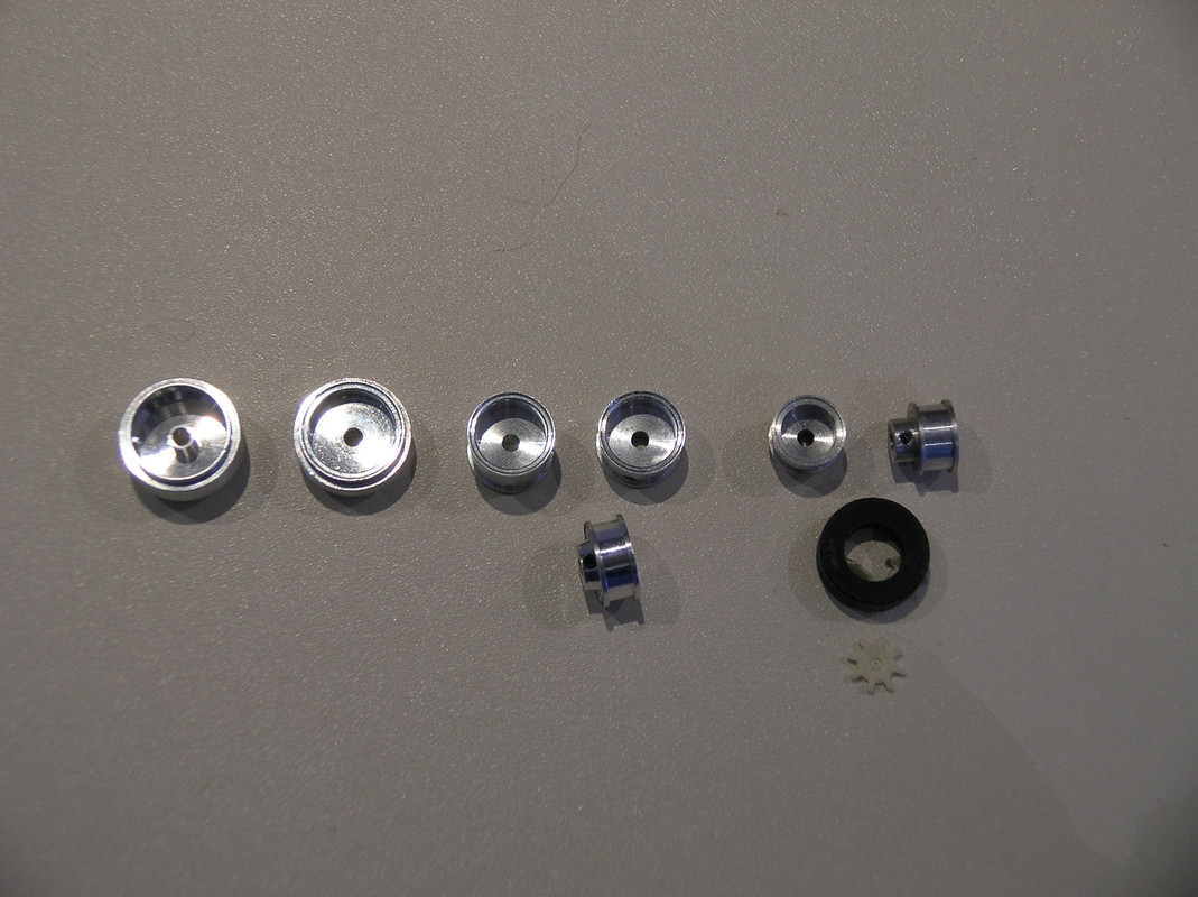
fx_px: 2697
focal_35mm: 78
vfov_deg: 18.9
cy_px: 448
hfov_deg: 25.0
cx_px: 599
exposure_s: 1/10.4
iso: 50
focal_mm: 12.8
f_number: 3.3
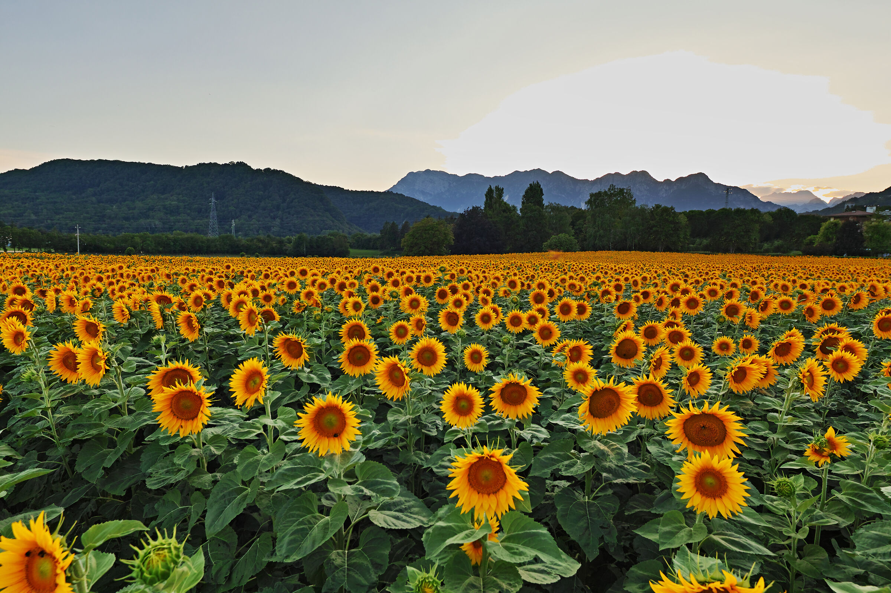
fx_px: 445
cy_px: 296
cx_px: 446
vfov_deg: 67.4
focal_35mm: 18
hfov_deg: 90.0
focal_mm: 14
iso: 100
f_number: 5.6
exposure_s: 1/125
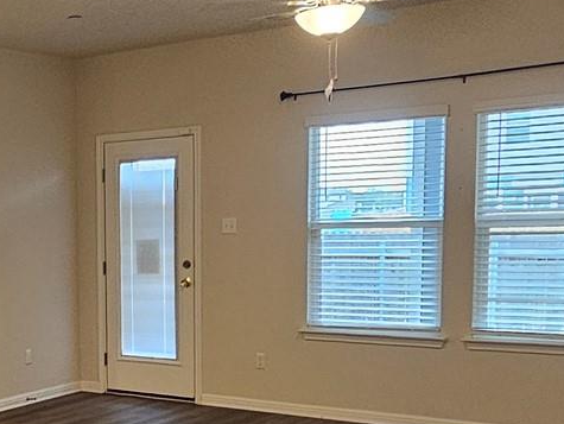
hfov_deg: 30.8
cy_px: 323
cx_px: -50
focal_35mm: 56
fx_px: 913
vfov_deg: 25.8
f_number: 2.2
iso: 250
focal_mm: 2.2
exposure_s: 1/60
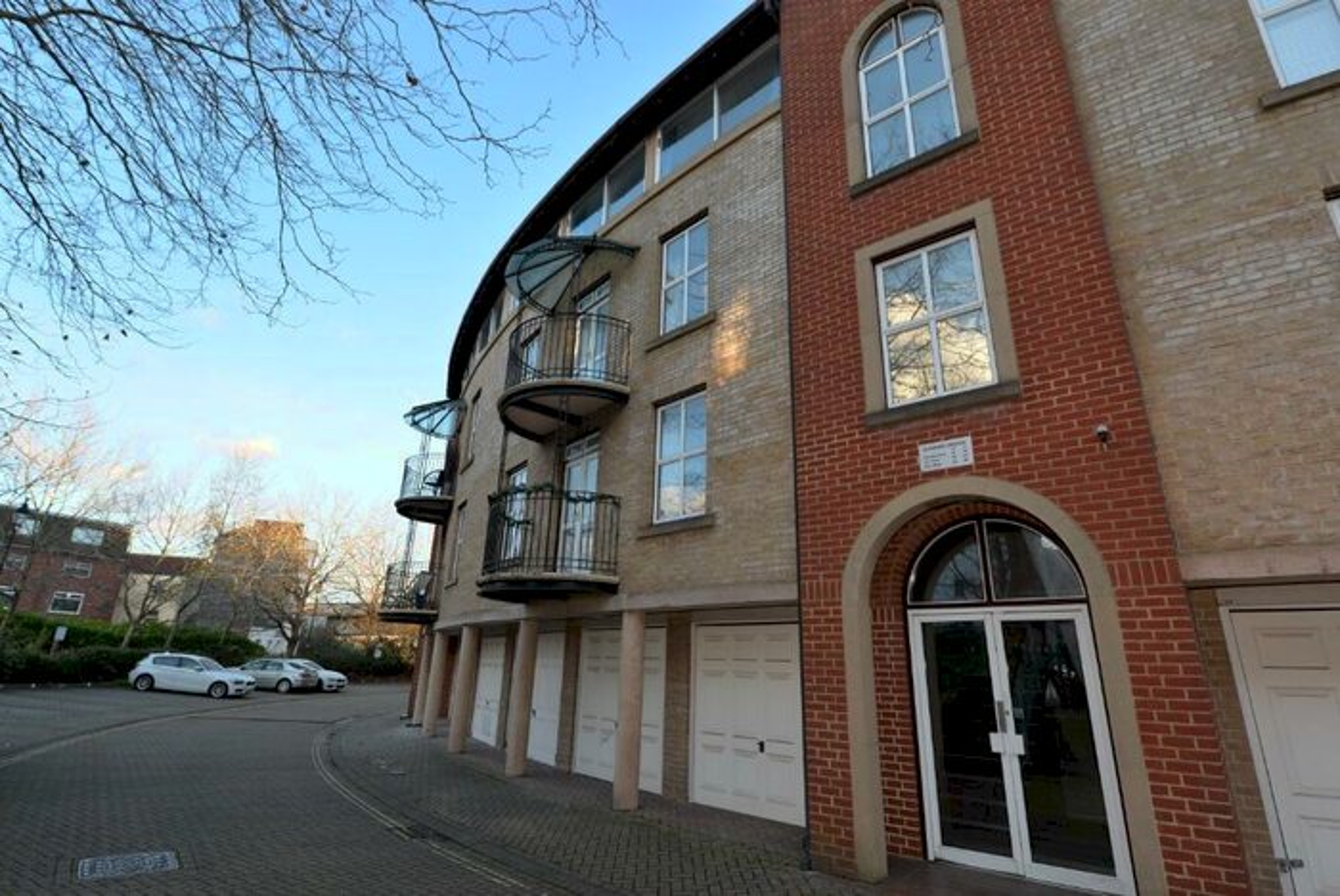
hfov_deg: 90.0
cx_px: 670
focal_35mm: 18
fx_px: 671
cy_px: 448
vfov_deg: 67.5
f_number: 5.6
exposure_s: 1/125
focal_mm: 18
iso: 140
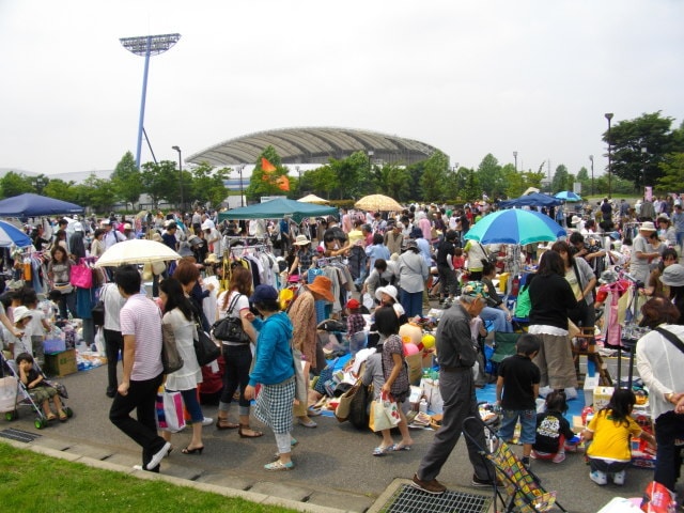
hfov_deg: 56.8
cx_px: 342
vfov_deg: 44.2
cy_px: 256
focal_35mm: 32
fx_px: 632
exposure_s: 1/400
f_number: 5.5
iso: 100
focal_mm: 5.7
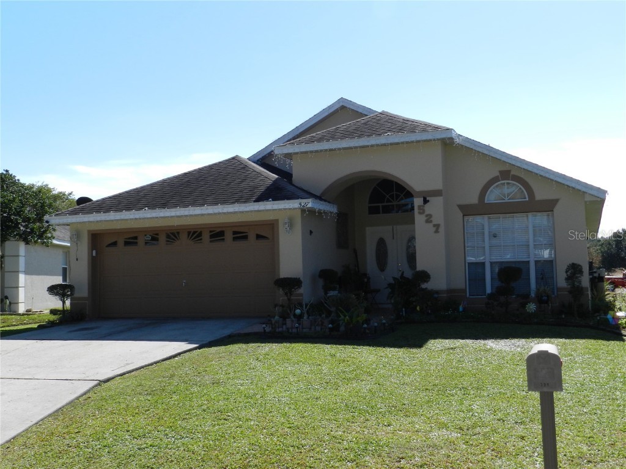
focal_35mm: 38
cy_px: 234
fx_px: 687
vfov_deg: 37.7
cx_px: 313
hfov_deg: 49.0
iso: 160
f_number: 4.5
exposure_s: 1/800
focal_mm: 6.7
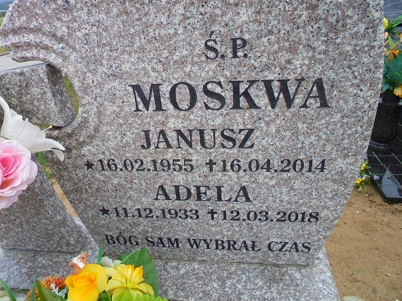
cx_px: 201
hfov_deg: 67.3
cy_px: 150
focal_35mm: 26
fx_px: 302
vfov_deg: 53.1
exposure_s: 1/640
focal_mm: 4.6
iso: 400
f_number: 3.5
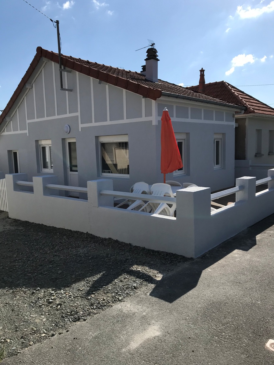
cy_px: 182
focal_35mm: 28
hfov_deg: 49.7
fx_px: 296
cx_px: 137
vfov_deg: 63.4
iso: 20
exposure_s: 1/3831
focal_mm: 3.99
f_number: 1.8
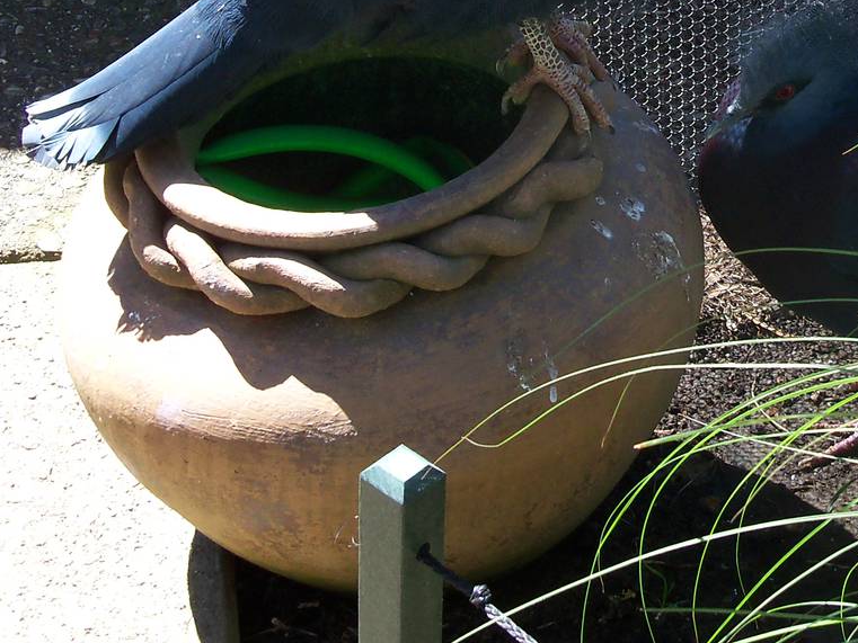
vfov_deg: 11.8
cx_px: 704
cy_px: 21
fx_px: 3074
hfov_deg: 15.8
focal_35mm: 124
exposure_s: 1/125
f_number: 4
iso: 100
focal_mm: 10.5
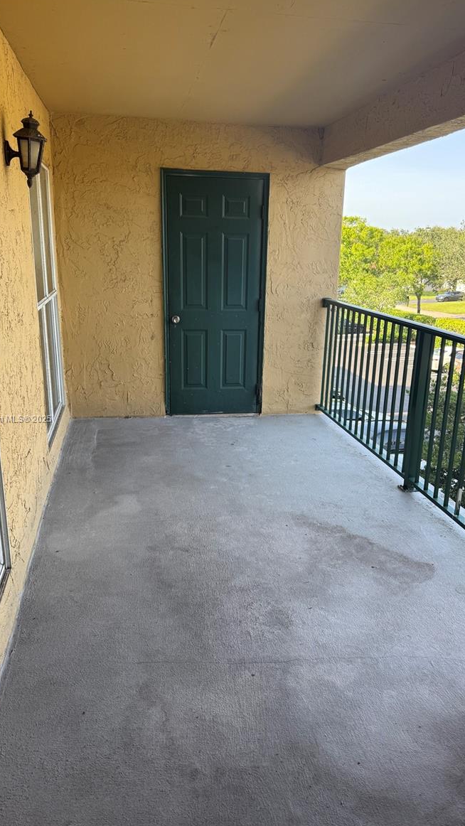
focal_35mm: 27
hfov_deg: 42.9
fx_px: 592
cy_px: 419
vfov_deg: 69.8
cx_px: 241
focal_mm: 6.76
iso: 64
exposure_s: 1/281
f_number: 1.78
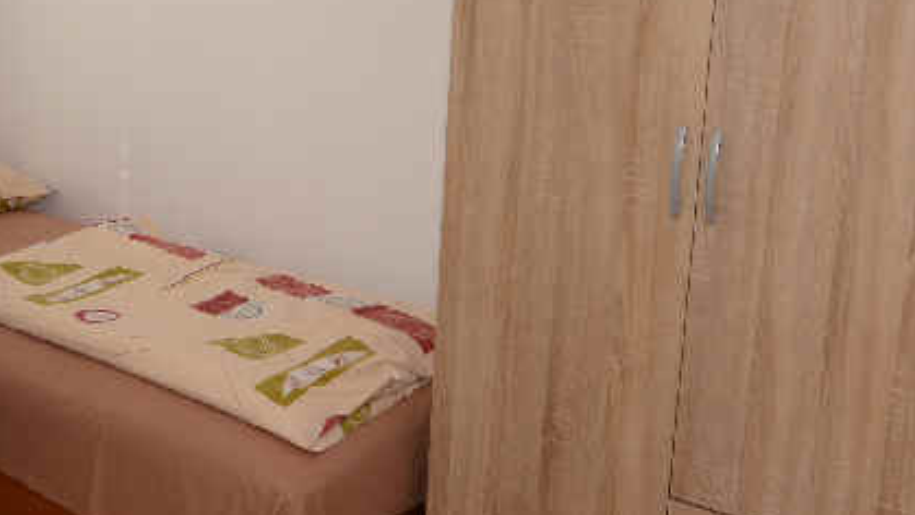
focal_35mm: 56
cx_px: 63
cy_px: 87
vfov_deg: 21.2
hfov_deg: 34.7
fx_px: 1359
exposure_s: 1/80
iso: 320
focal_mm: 14
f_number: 8
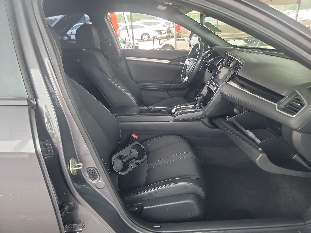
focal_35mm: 24
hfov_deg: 71.6
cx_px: 156
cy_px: 116
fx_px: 216
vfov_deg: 56.8
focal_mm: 6.7
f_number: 1.8
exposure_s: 1/59
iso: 400
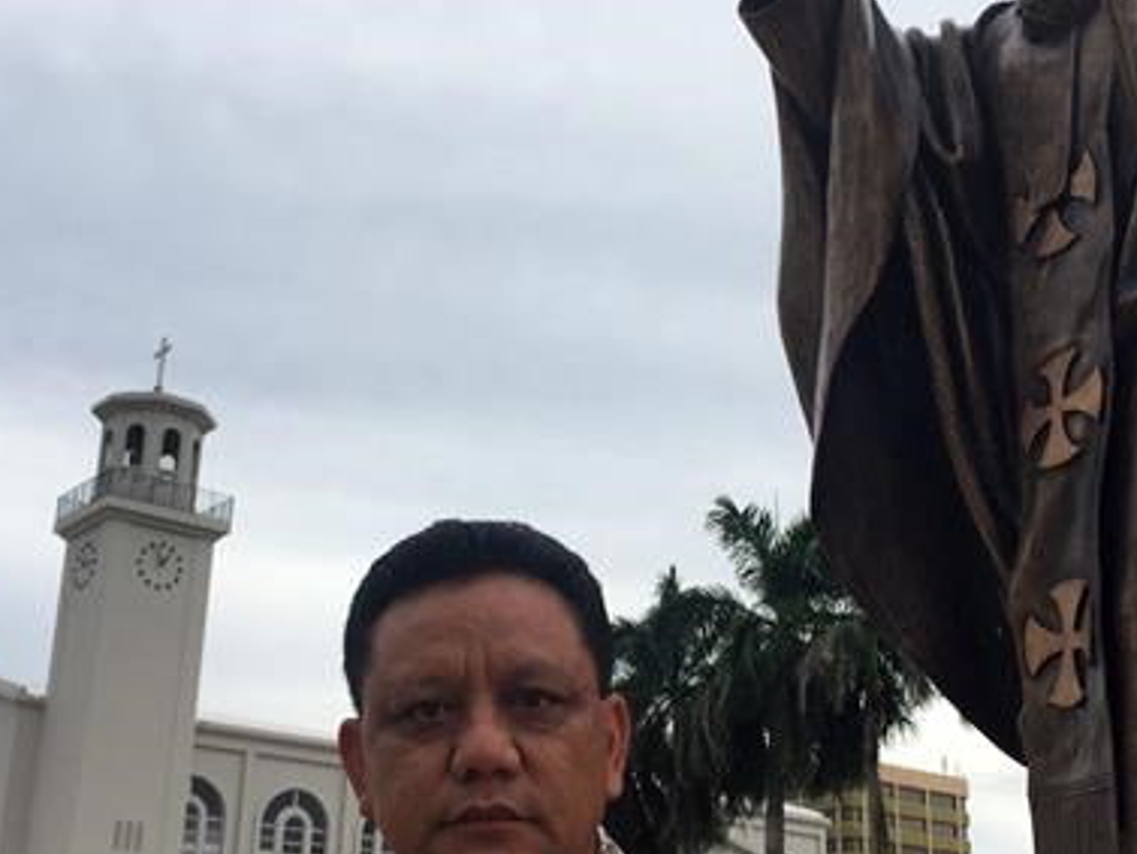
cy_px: 495
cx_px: 603
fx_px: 1643
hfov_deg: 38.2
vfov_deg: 29.1
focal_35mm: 50
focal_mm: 4.15
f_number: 2.2
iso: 32
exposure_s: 1/898
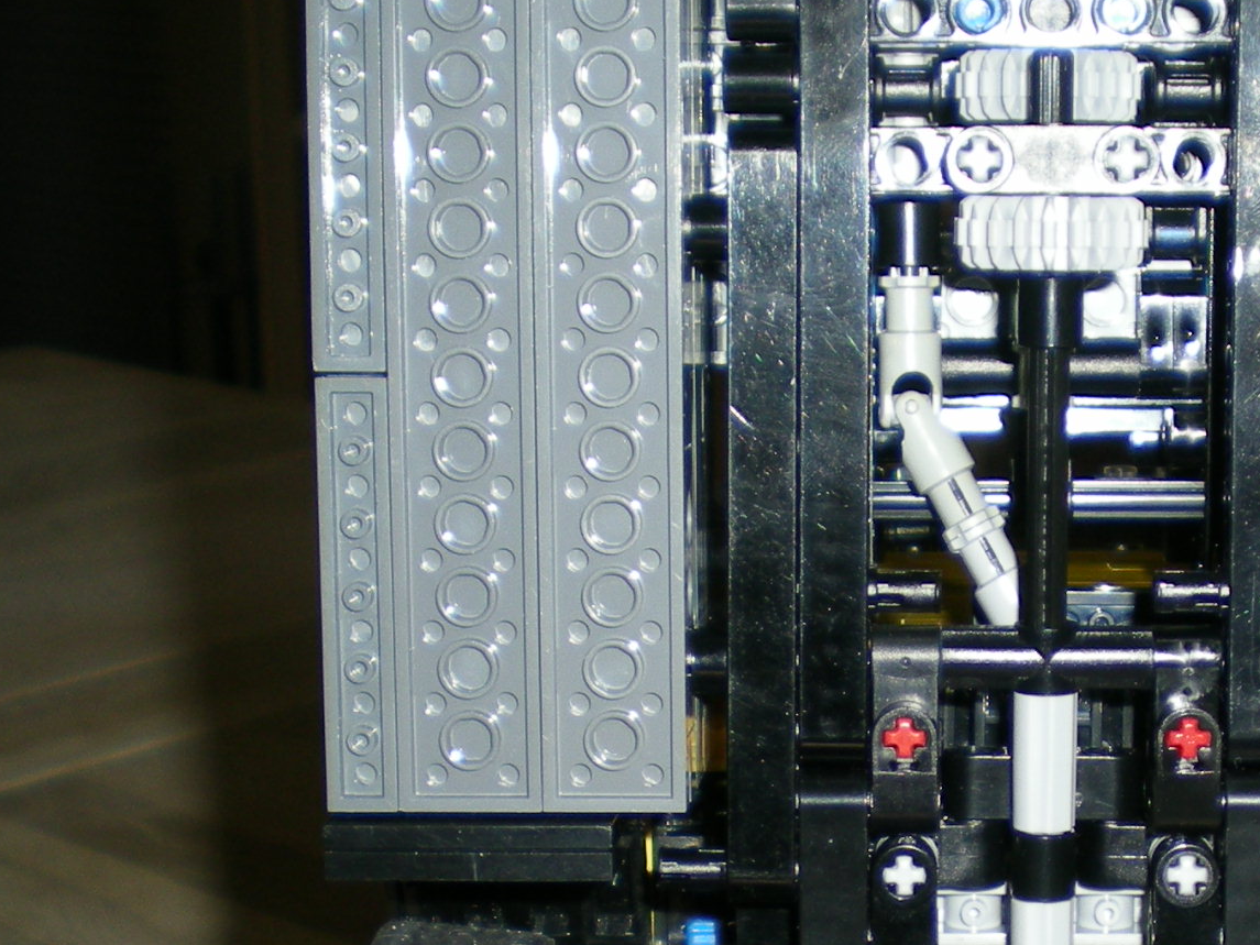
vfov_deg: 17.0
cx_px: 958
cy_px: 810
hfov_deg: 22.5
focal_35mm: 86
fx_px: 3131
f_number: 3.1
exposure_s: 1/60
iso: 50
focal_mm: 6.3
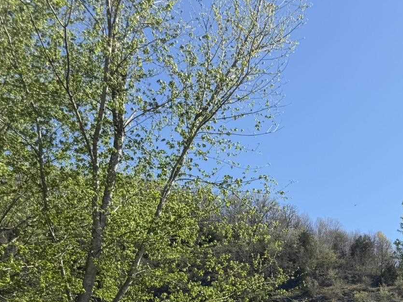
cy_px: 361
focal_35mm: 59
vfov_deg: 22.8
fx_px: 687
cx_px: 418
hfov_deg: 30.1
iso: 80
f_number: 1.78
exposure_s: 1/3145
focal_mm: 6.76
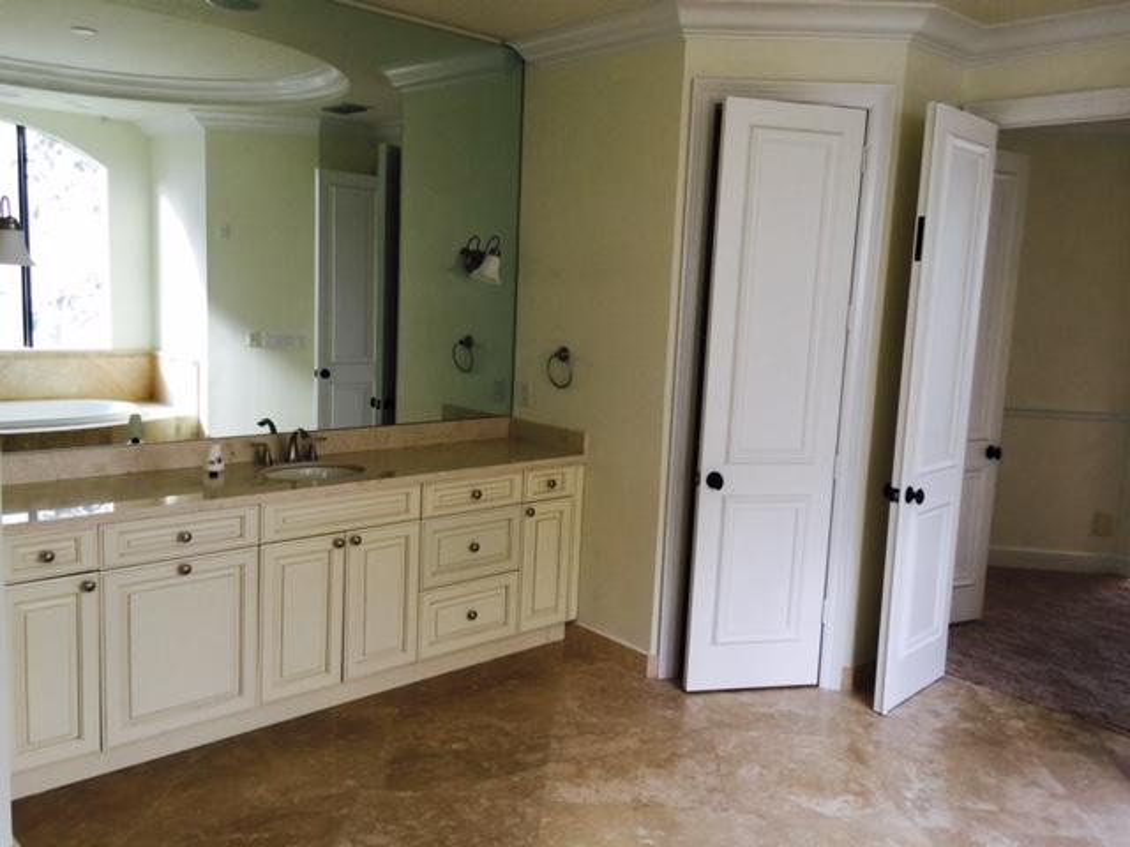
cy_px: 424
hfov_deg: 61.7
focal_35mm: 29
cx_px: 565
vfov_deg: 48.2
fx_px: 947
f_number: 2.2
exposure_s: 1/15
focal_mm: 4.15
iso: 32
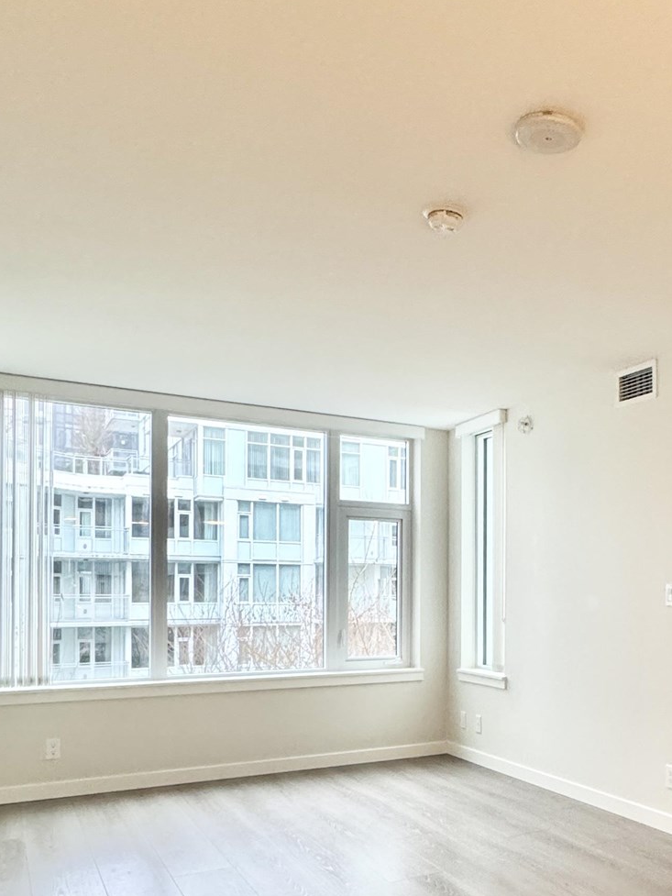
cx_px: 593
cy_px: 592
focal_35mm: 33
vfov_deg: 54.3
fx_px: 854
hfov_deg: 40.1
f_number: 2.2
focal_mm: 2.22
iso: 320
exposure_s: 1/60
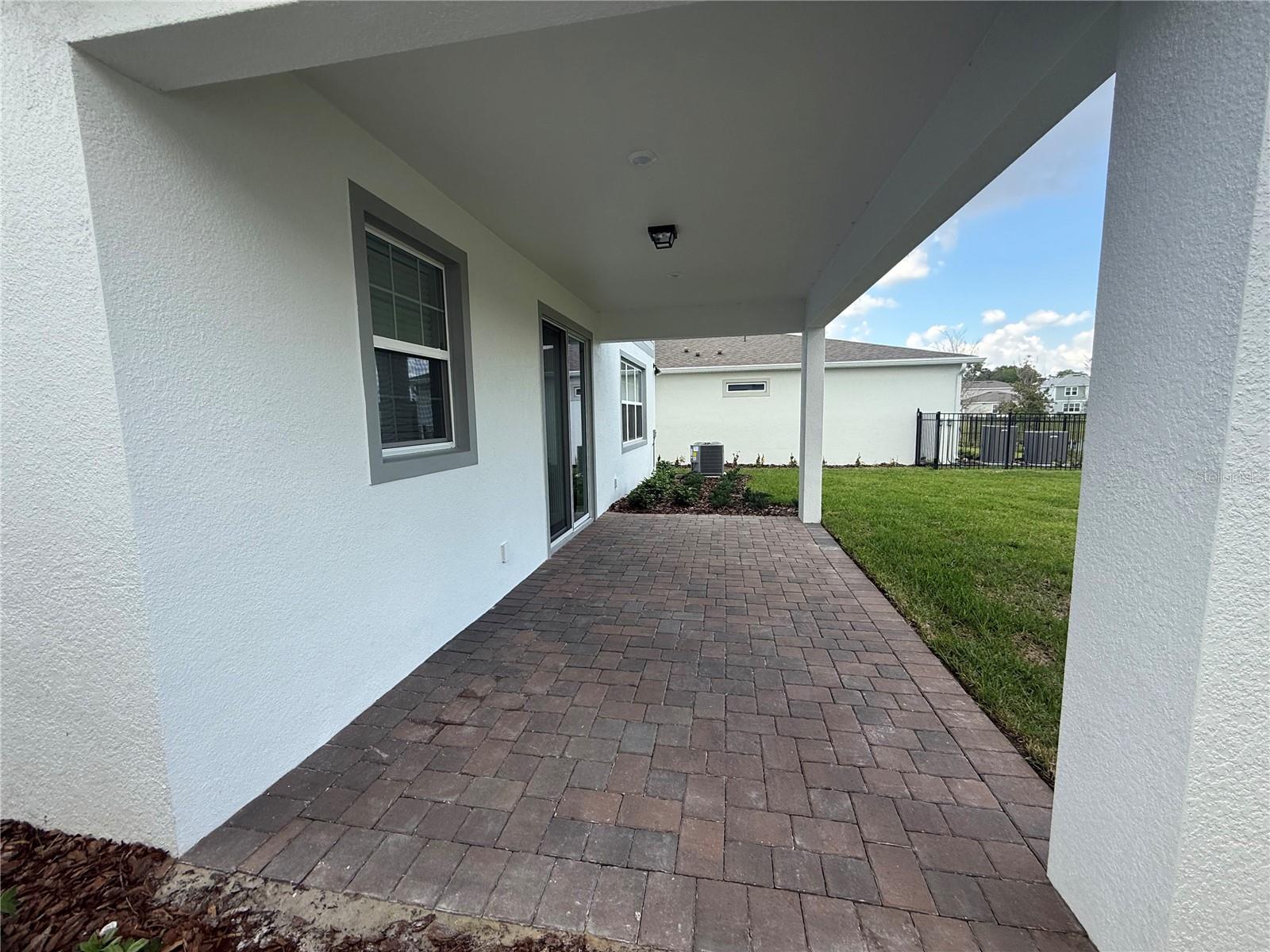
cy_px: 476
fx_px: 514
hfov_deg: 102.1
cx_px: 635
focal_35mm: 14
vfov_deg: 85.7
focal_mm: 2.22
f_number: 2.2
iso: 50
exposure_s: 1/607
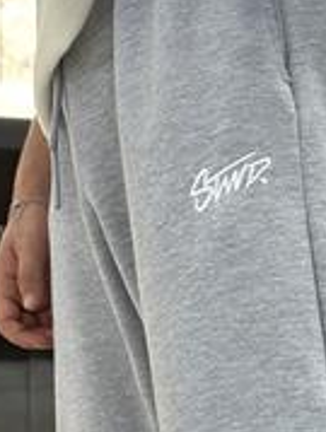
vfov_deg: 17.4
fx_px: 1339
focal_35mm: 107
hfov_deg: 13.8
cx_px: 266
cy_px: 531
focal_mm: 6.86
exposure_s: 1/163
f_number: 1.78
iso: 64
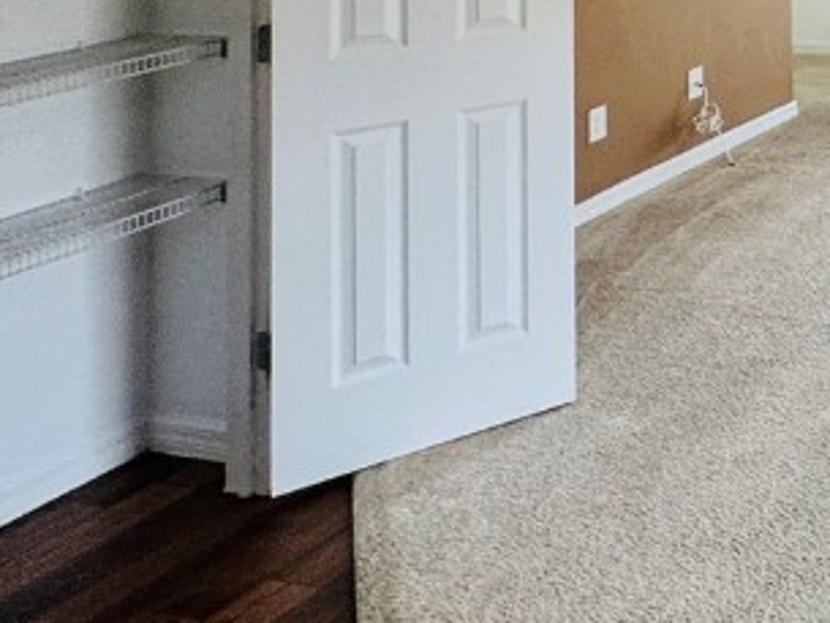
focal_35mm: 47
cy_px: -277
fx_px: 1127
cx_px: 1279
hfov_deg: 26.9
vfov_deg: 24.8
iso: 100
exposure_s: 1/120
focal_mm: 2.22
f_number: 2.2
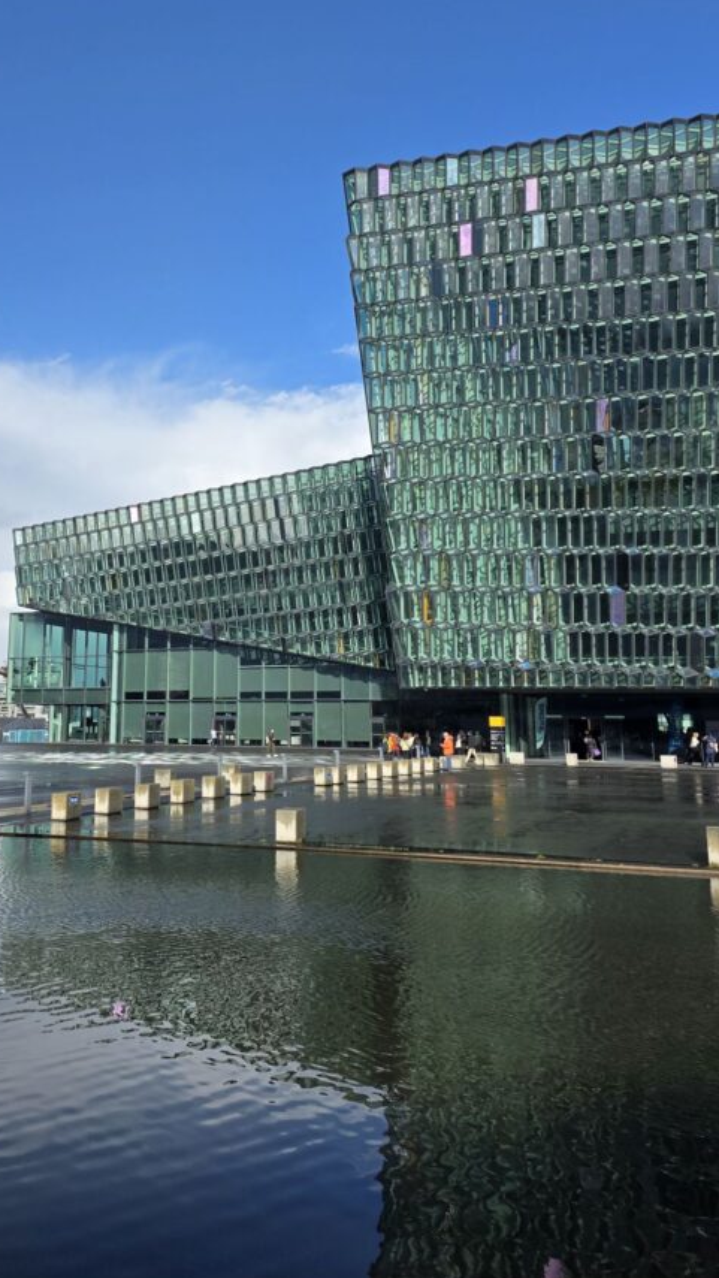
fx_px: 1017
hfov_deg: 38.5
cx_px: 242
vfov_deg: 64.1
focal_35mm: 30
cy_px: 558
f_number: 1.7
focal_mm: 6.3
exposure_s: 1/5958
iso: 80
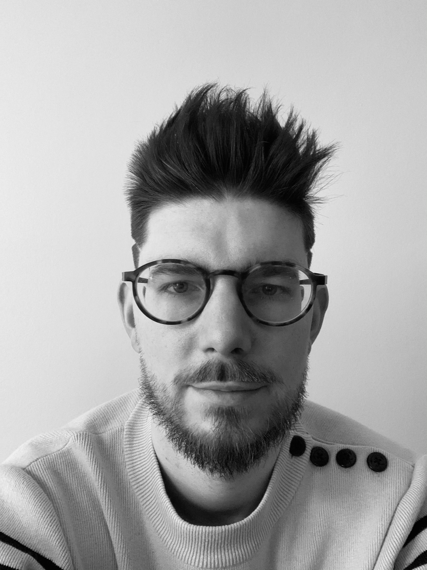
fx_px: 526
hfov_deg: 44.2
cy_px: 285
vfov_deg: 56.8
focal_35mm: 32
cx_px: 214
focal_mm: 2.87
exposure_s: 1/40
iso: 250
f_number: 2.2
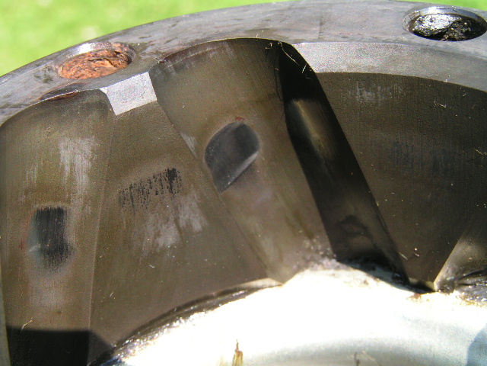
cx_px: 244
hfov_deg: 29.0
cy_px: 183
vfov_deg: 21.9
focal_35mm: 67
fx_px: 943
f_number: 5.6
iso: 50
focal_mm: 11.1
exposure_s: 1/60
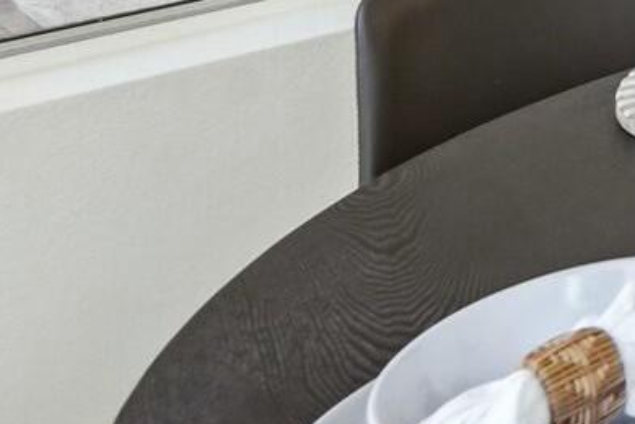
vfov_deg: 13.3
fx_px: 1482
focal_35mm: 84
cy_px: -505
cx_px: 1379
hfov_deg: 16.3
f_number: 8
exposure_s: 1/25
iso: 400
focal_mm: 16
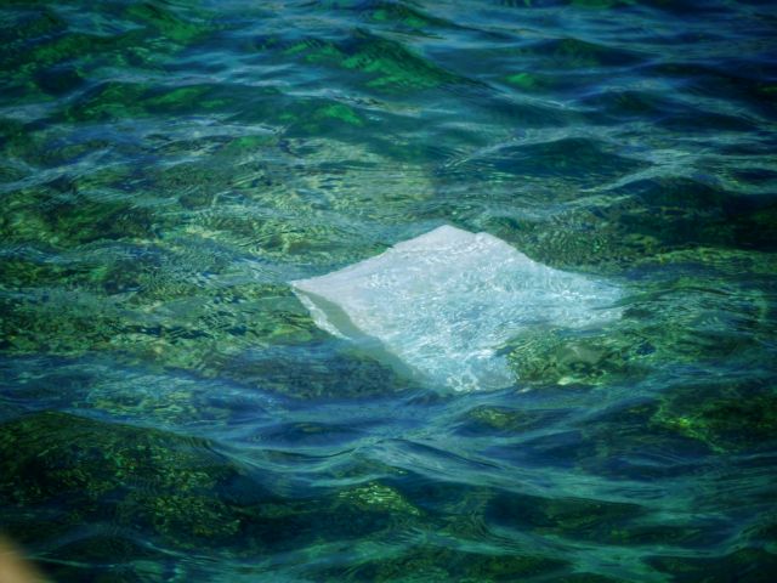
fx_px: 11223
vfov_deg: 3.0
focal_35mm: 500
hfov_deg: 4.0
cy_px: 292
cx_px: 388
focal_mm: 90
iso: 125
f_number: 6.5
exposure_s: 1/500
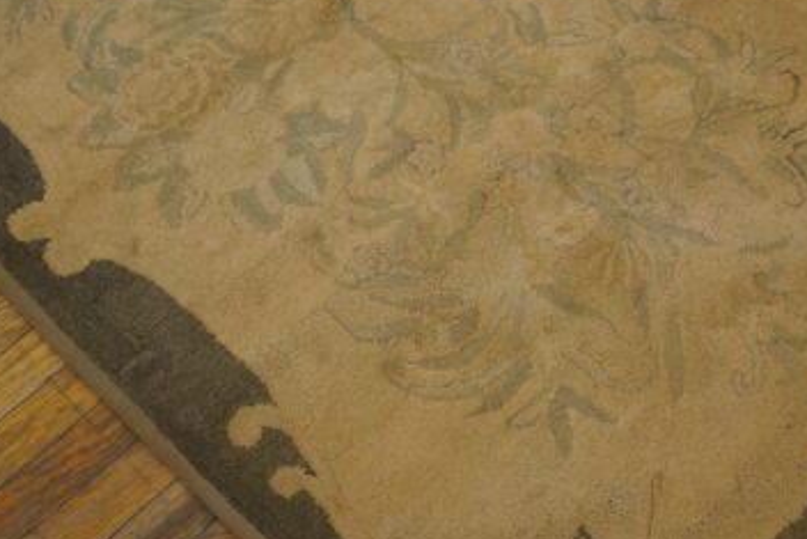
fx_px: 1032
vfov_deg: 29.2
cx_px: 527
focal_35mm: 46
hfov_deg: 42.2
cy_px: 240
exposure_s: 1/160
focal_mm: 18
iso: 1250
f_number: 4
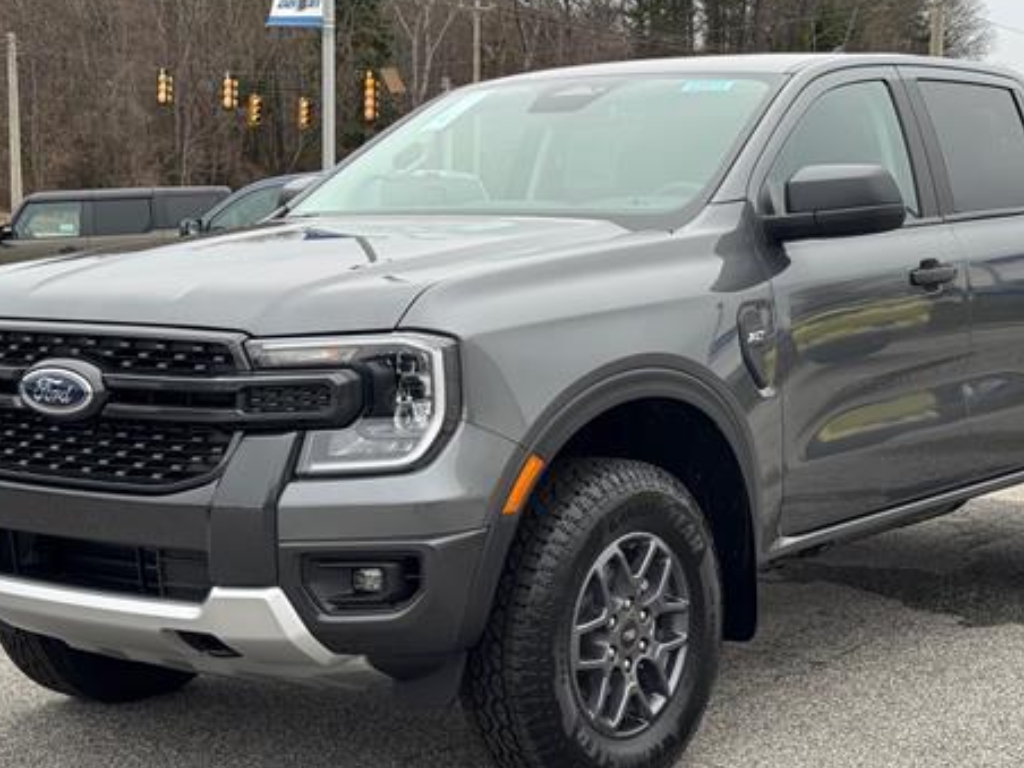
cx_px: 591
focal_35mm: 68
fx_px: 2012
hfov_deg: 28.5
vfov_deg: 21.6
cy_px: 406
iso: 64
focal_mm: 6.76
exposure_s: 1/651
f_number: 1.78
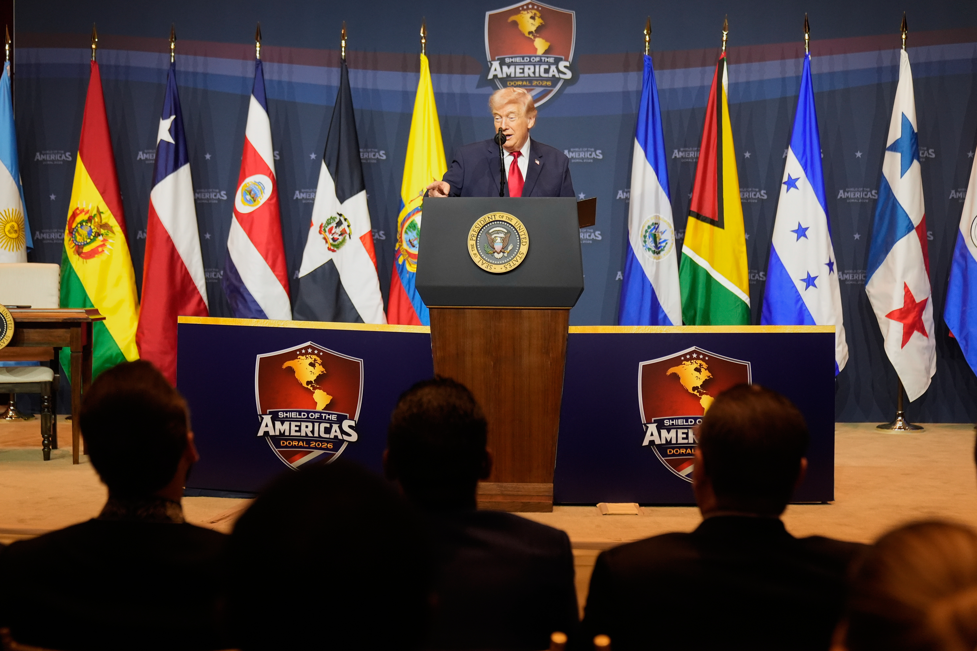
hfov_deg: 43.6
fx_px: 1221
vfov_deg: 29.9
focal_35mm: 45
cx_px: 488
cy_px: 326
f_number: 2.8
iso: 3200
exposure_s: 1/500
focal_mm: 45
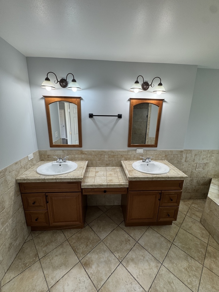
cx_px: 110
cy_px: 146
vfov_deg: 102.1
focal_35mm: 14
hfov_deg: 85.7
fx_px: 118
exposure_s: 1/120
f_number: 2.2
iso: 64
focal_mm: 2.22
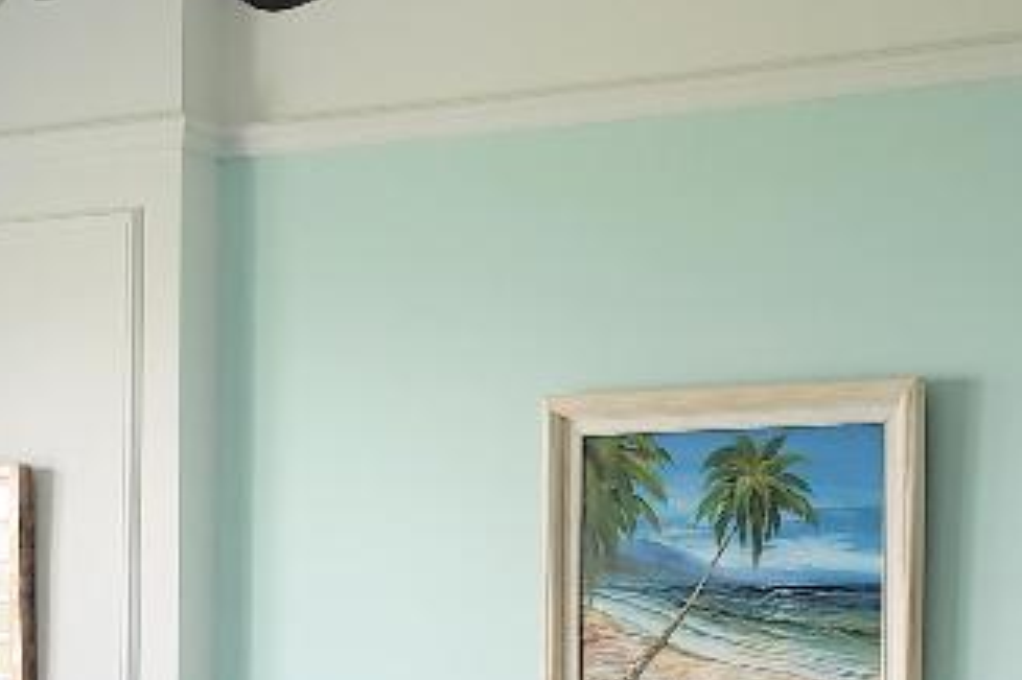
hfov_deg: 23.8
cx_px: 687
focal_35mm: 85
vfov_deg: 15.7
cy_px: 724
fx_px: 2412
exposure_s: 1/60
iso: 125
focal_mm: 4.3
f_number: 2.4
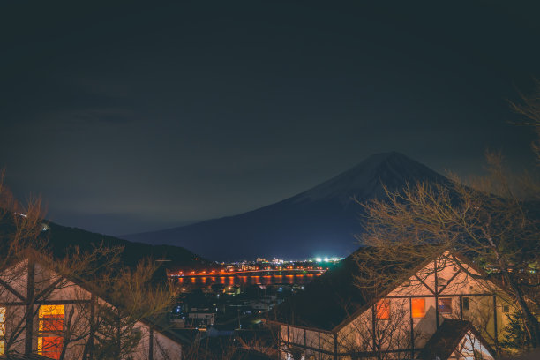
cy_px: 180
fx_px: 660
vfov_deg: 30.5
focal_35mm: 44
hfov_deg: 44.5
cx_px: 270
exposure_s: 10
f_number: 8
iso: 1000
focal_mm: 44
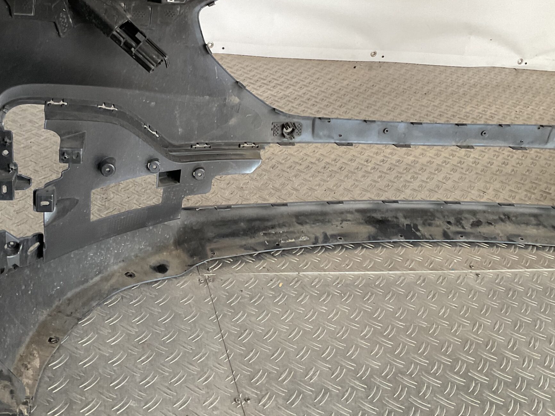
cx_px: 226
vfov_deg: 33.4
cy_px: 151
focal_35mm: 43
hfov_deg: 43.7
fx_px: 689
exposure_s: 1/60
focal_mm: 3
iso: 100
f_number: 1.8
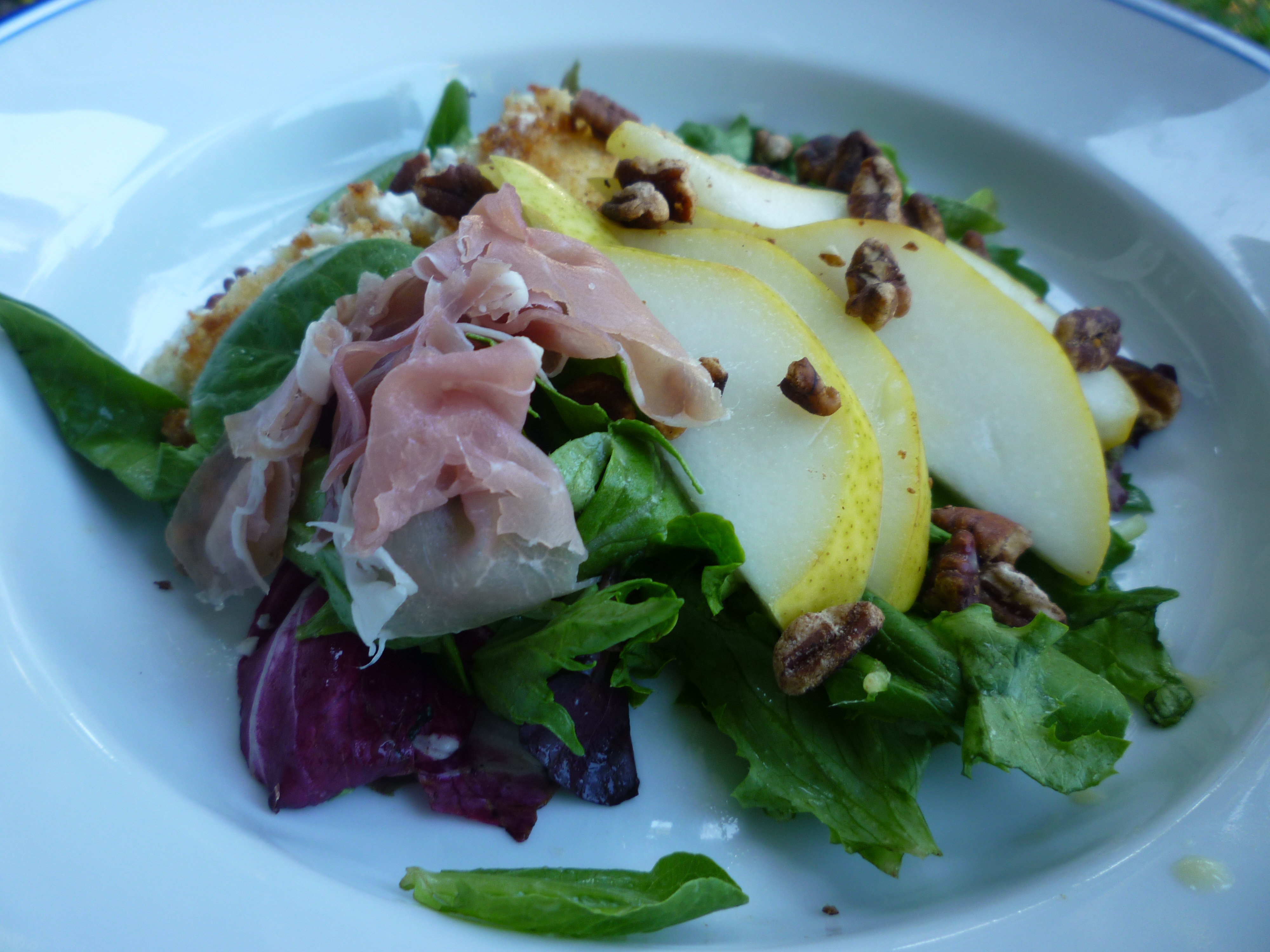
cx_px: 635
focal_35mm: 29
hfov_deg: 61.7
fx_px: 1064
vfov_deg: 48.2
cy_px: 476
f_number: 3.3
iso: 80
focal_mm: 5.2
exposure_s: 1/30
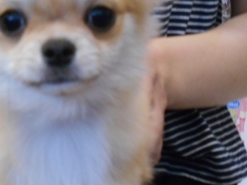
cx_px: 52
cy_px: 70
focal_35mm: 147
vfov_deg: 10.1
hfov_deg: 13.4
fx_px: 1049
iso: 560
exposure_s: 1/30
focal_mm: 15.4
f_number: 6.3
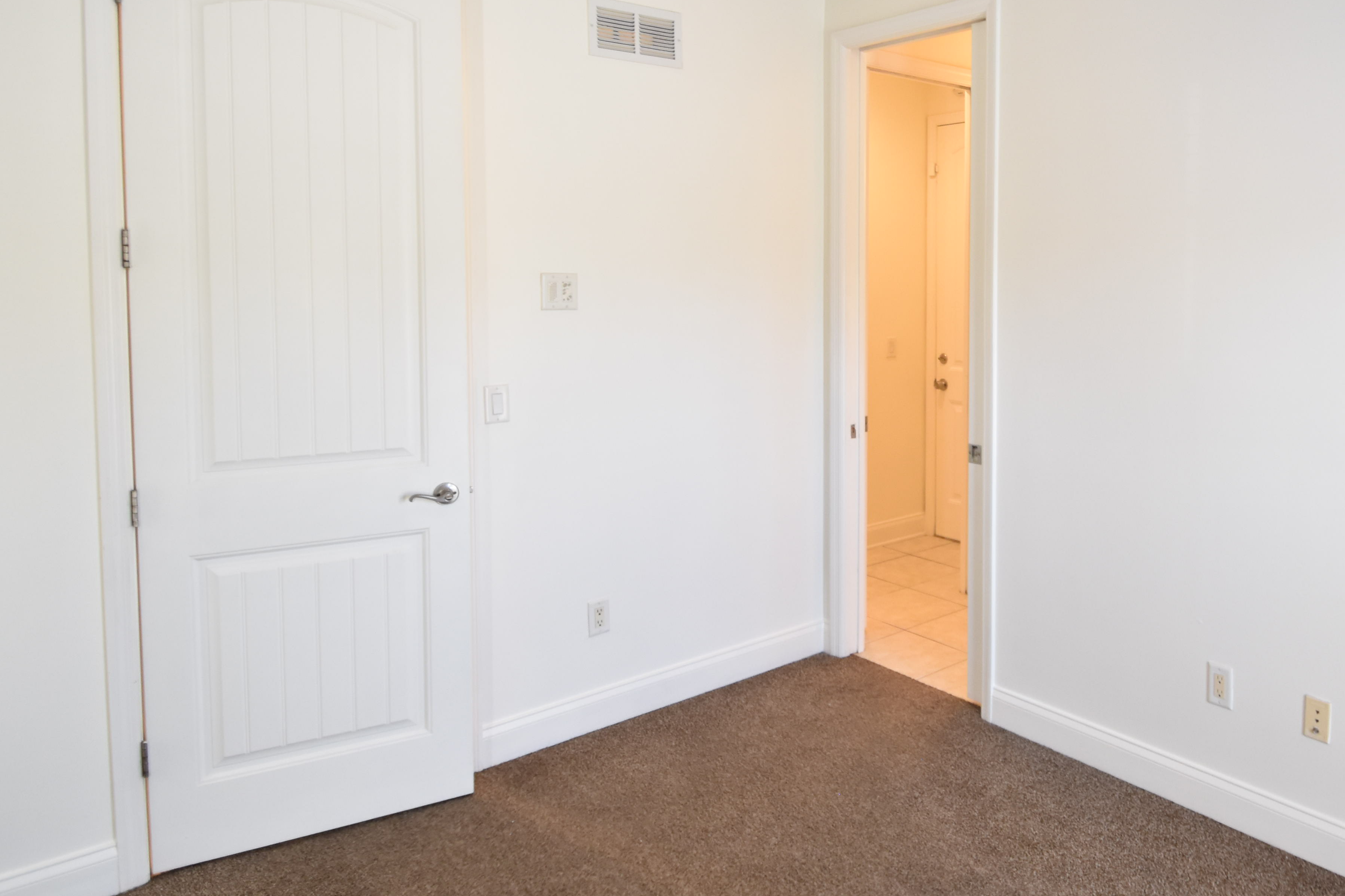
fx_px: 934
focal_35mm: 25
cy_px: 315
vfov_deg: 50.6
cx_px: 948
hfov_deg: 68.5
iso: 800
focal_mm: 10
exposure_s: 1/90
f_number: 3.5
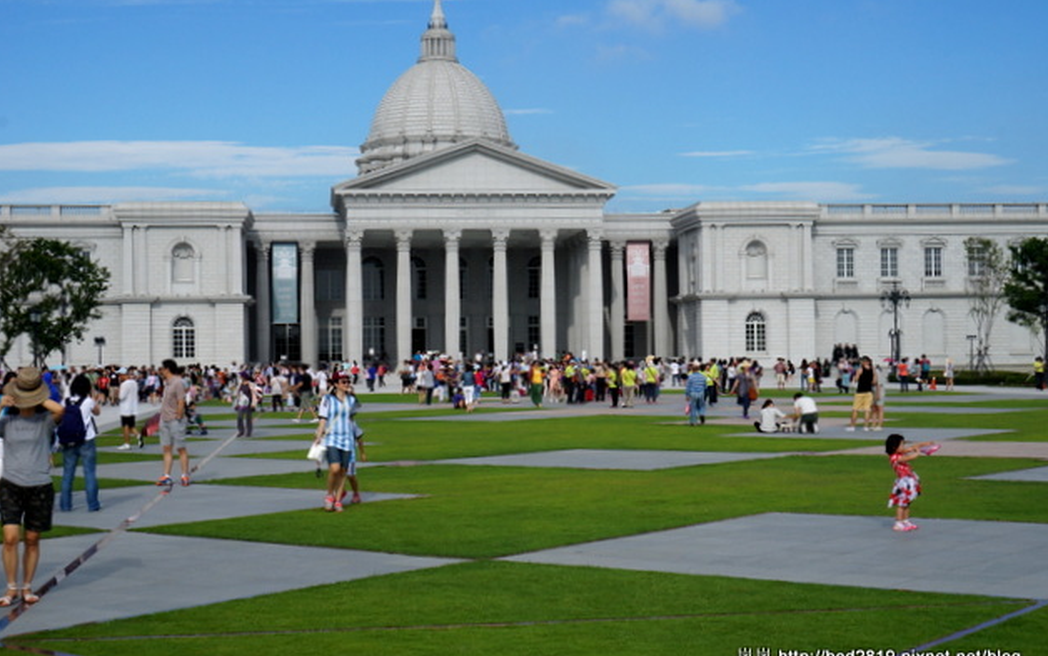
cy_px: 335
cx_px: 516
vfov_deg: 23.2
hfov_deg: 36.3
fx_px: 1600
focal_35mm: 56
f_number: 16
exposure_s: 1/200
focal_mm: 36
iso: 200
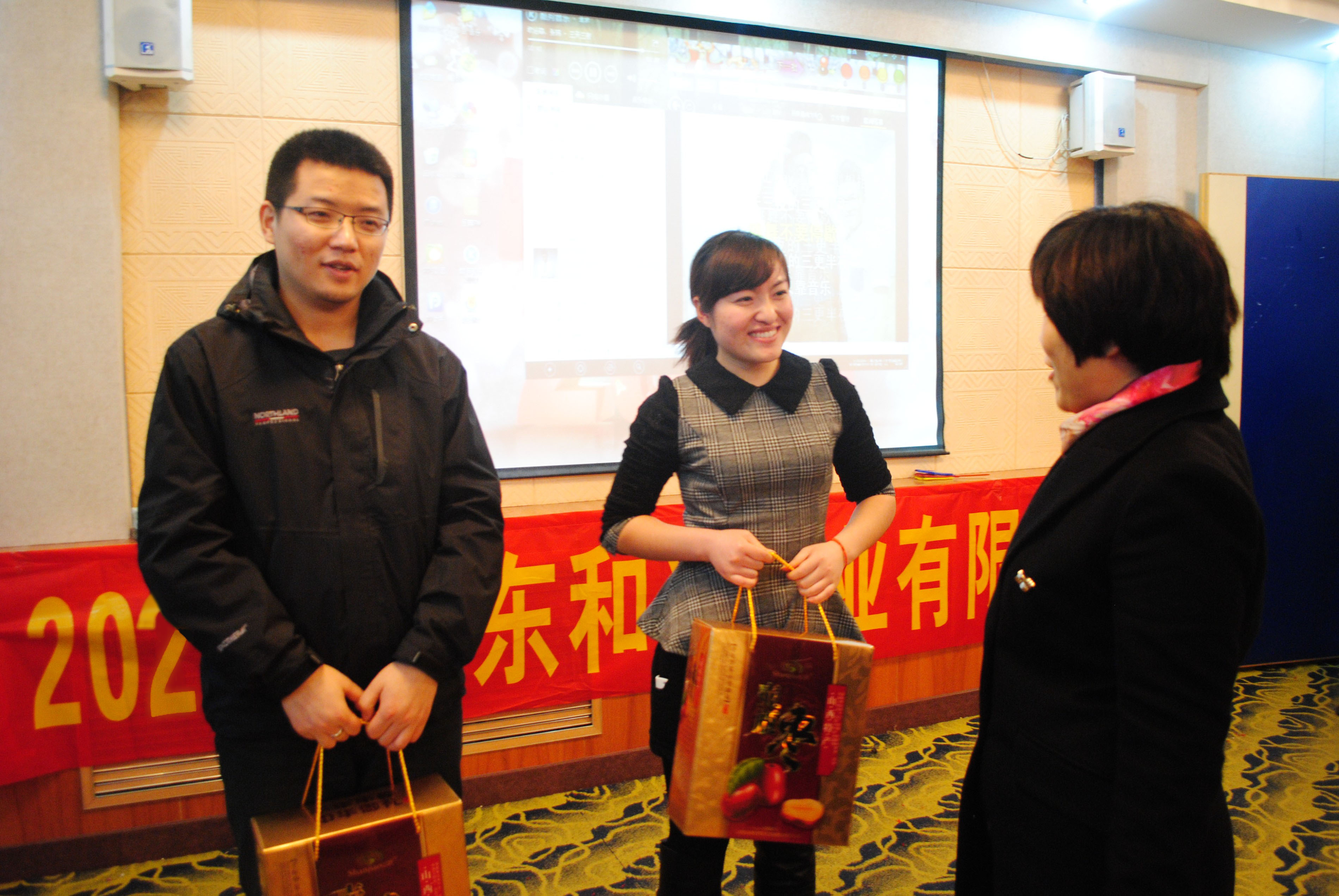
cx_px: 670
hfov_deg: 67.3
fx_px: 1005
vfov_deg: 48.0
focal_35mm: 27
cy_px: 448
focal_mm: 18
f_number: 3.5
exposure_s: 1/25
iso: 800
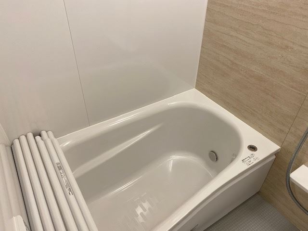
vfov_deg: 53.1
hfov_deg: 67.3
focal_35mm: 26
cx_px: 154
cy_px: 116
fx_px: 231
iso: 125
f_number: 1.8
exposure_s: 1/100
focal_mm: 4.25
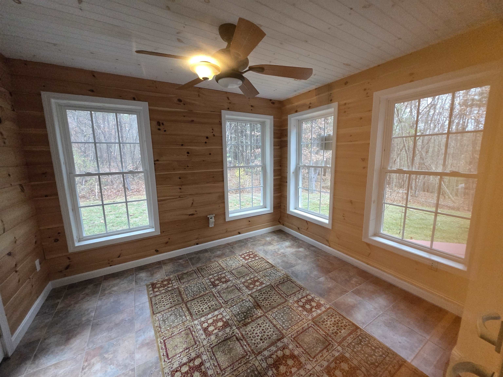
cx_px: 252
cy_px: 188
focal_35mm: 13
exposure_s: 1/60
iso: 800
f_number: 2.2
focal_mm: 1.7
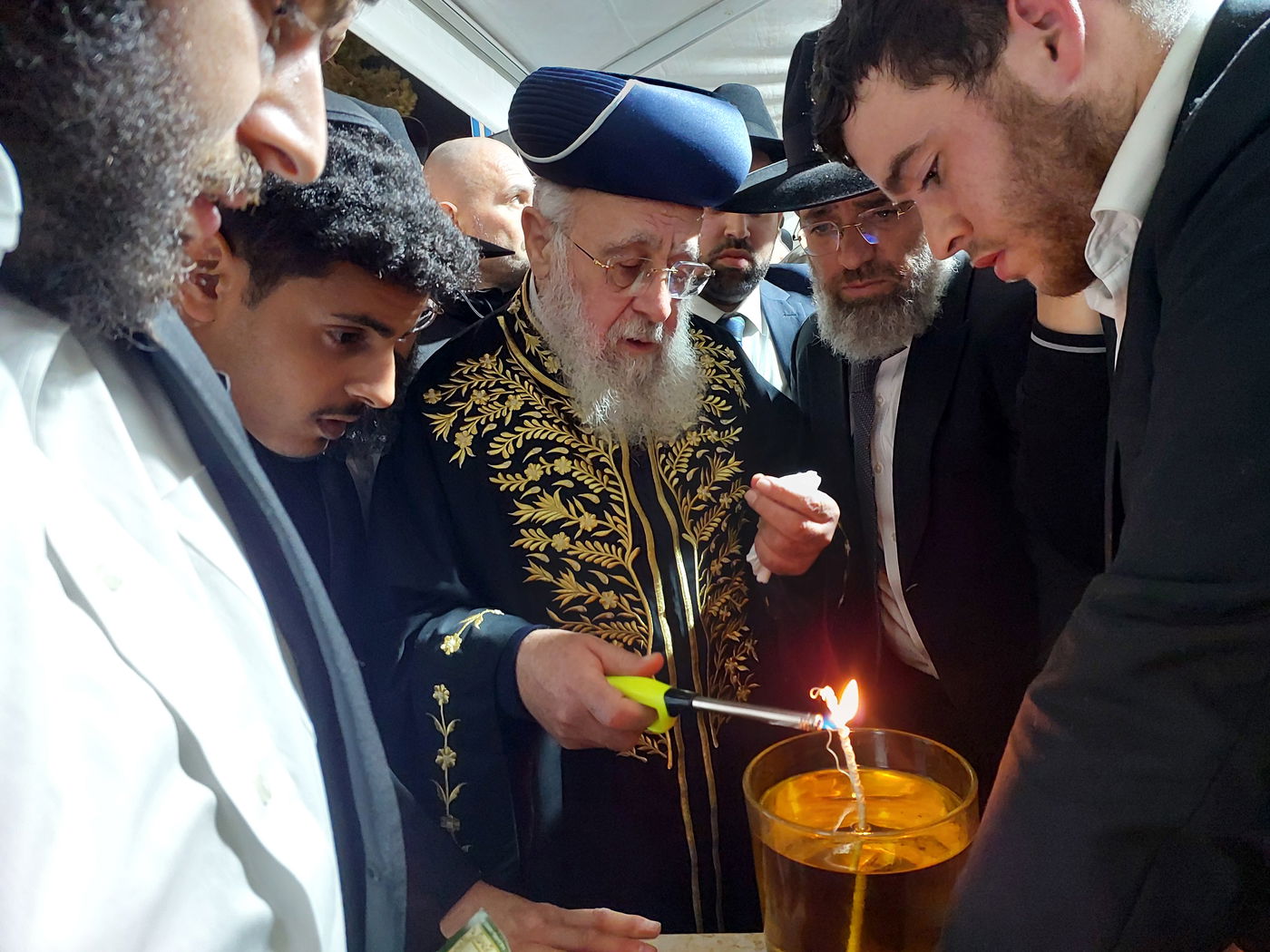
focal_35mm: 23
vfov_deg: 58.9
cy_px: 476
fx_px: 844
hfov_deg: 73.9
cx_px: 635
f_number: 1.8
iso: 640
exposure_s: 1/25
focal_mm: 5.06
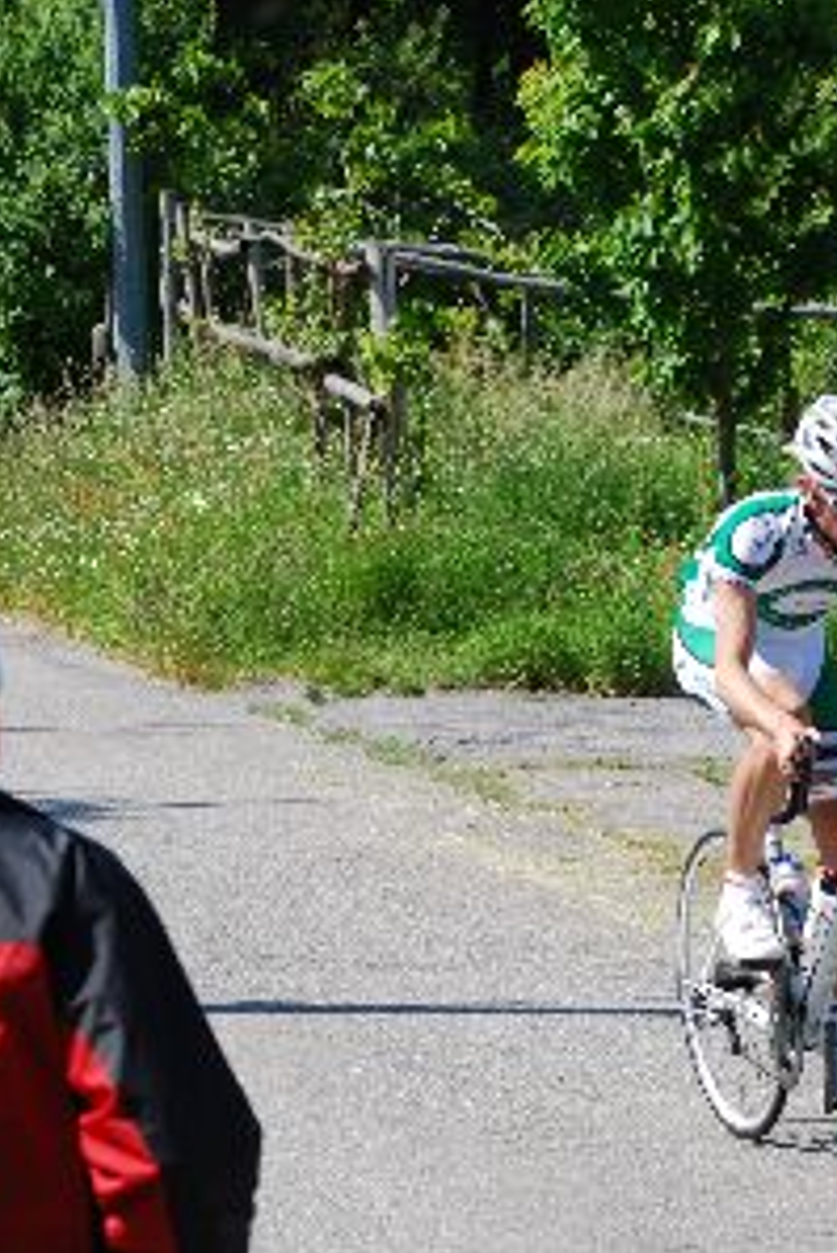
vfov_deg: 10.5
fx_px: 6792
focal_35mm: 195
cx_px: 837
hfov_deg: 7.0
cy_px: 624
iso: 100
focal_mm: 86
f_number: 9
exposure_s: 1/125
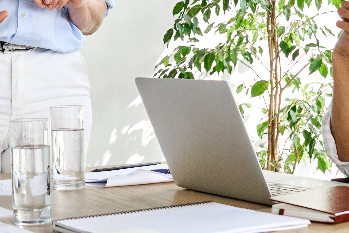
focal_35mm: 116
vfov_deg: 11.7
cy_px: -8
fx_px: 1125
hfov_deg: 17.6
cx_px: 95
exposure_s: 1/400
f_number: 5
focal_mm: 31
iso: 2000
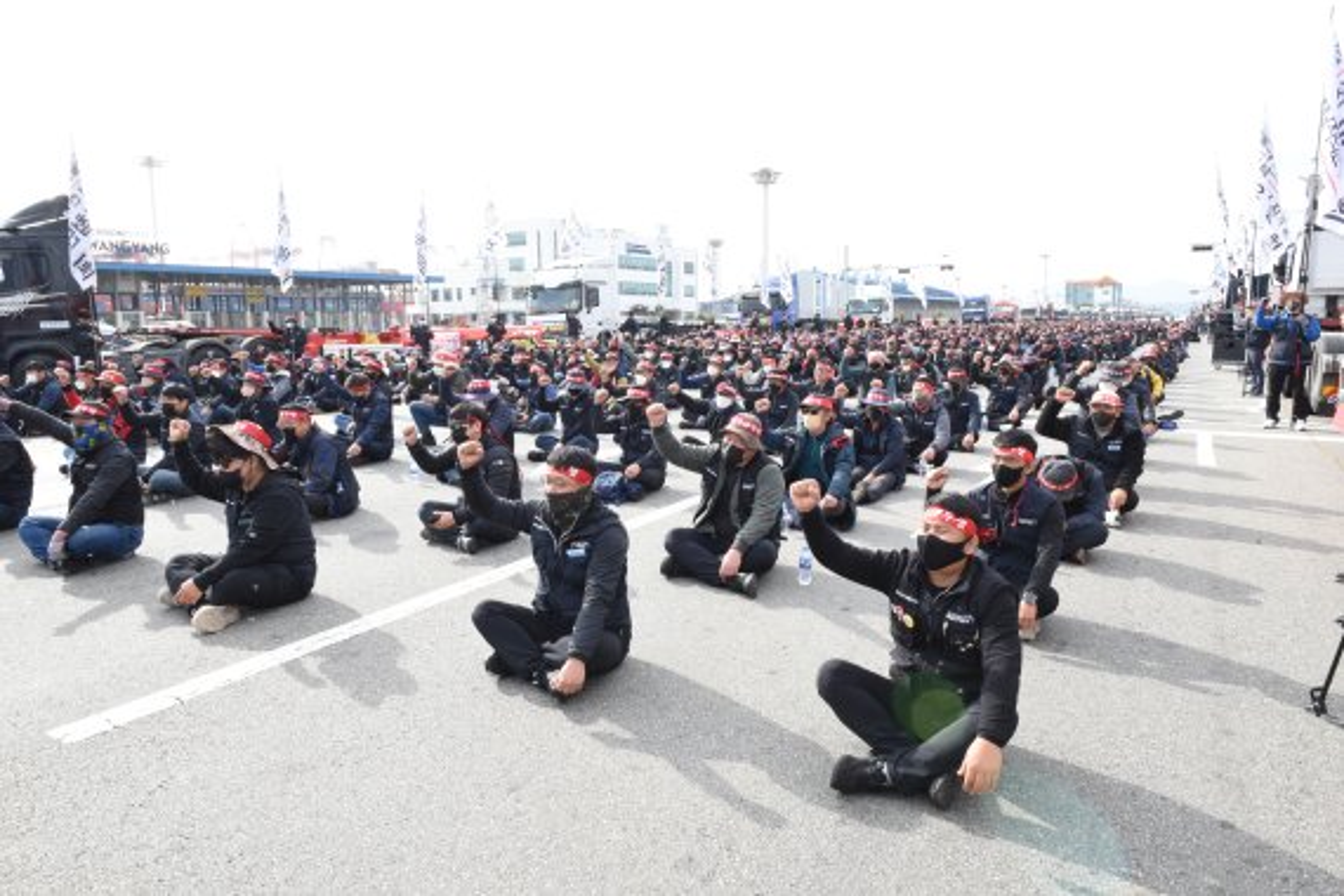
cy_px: 448
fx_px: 896
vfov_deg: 53.1
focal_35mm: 24
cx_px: 672
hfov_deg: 73.7
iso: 500
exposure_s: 1/50
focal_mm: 24
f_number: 22
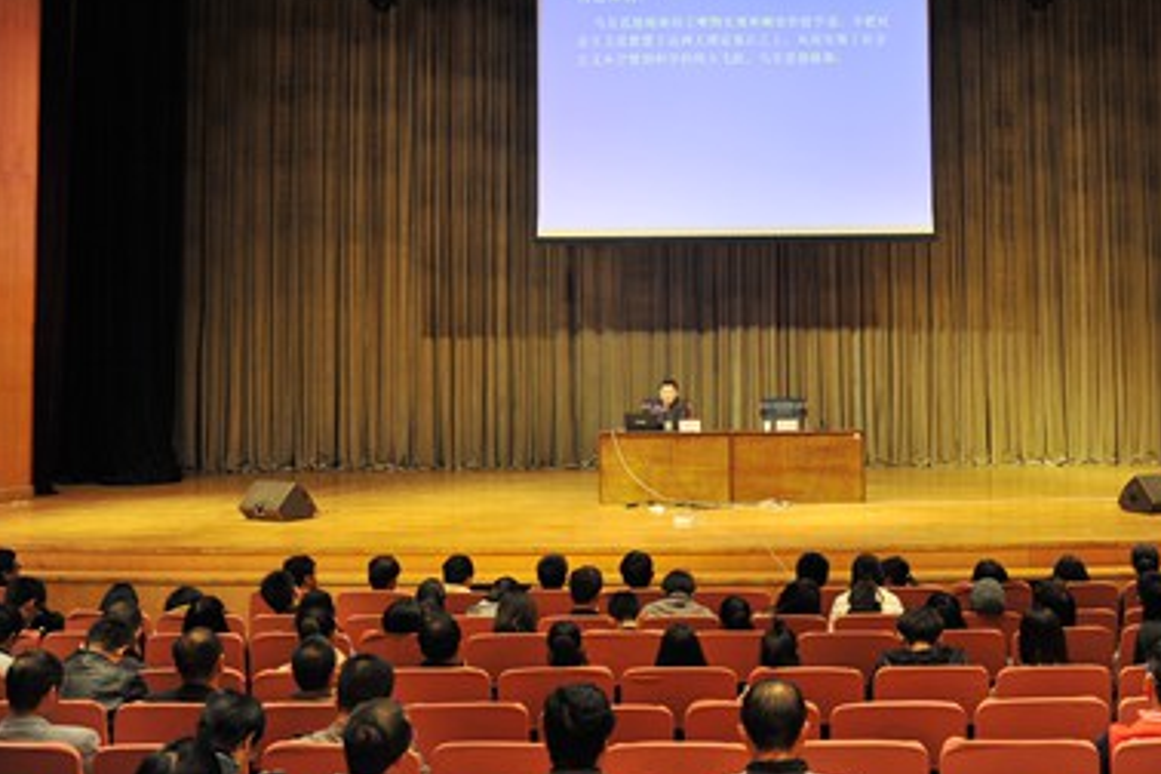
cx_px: 710
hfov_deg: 42.5
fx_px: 1483
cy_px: 247
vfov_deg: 29.0
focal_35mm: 46
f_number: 3.2
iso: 1600
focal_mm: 29
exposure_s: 1/50
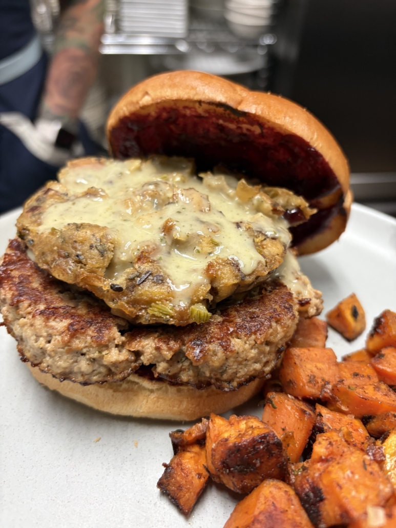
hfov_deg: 53.1
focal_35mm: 26
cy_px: 264
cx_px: 198
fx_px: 396
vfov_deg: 67.3
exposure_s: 1/60
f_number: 1.6
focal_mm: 5.96
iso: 200
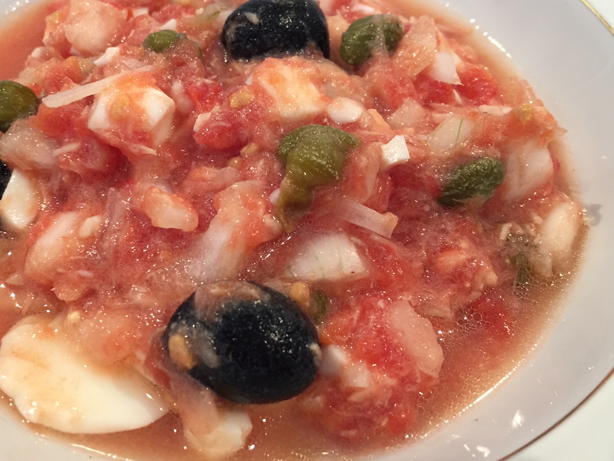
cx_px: 250
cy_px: 179
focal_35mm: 38
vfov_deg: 37.5
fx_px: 674
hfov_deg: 48.7
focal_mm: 4.15
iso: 160
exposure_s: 1/33
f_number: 2.2
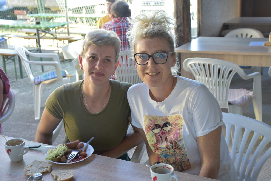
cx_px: 136
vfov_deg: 26.5
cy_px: 90
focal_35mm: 51
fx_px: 384
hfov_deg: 38.9
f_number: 5
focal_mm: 34
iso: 400
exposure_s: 1/80
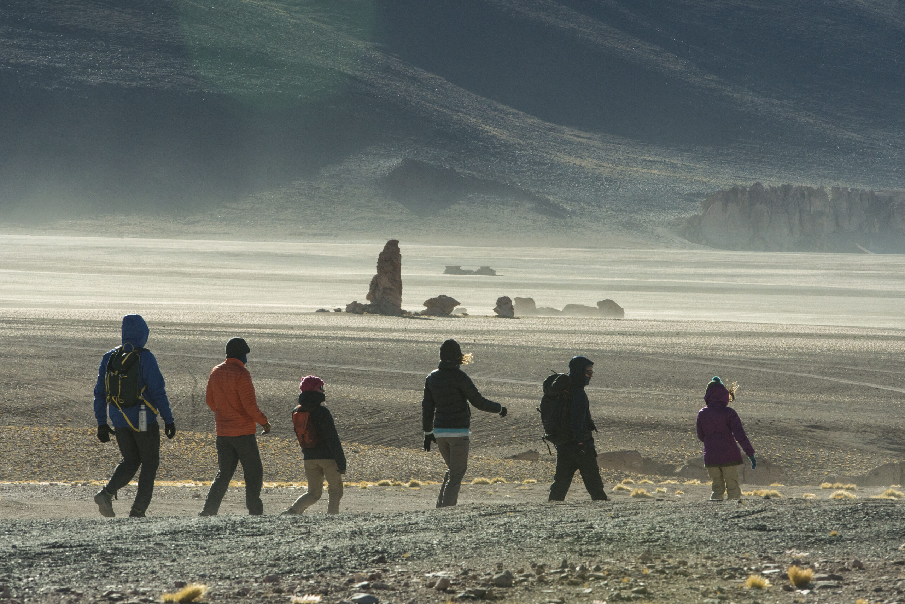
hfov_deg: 10.3
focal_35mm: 200
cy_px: 302
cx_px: 452
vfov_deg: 6.9
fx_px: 5029
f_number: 16
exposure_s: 1/2000
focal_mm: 200
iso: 2500
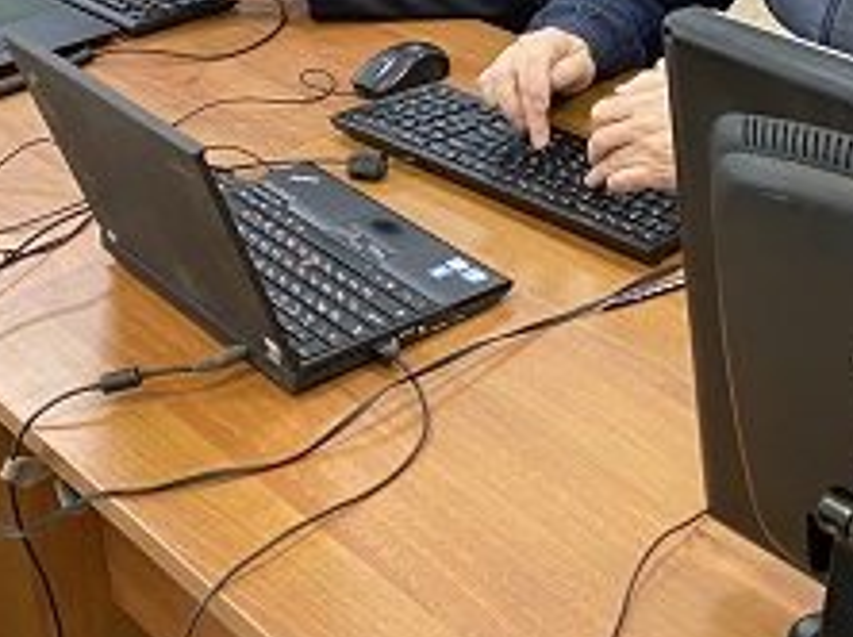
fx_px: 1748
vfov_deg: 19.8
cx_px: 751
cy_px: -61
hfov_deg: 26.6
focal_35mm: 71
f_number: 1.8
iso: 250
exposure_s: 1/50
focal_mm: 4.25
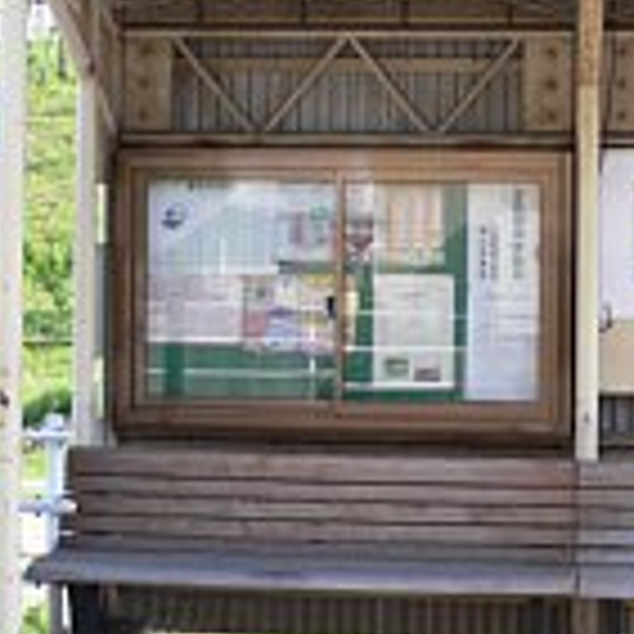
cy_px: 157
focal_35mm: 88
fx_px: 1823
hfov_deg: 19.7
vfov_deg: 19.6
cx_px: 373
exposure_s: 1/125
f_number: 4
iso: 80
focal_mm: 7.4
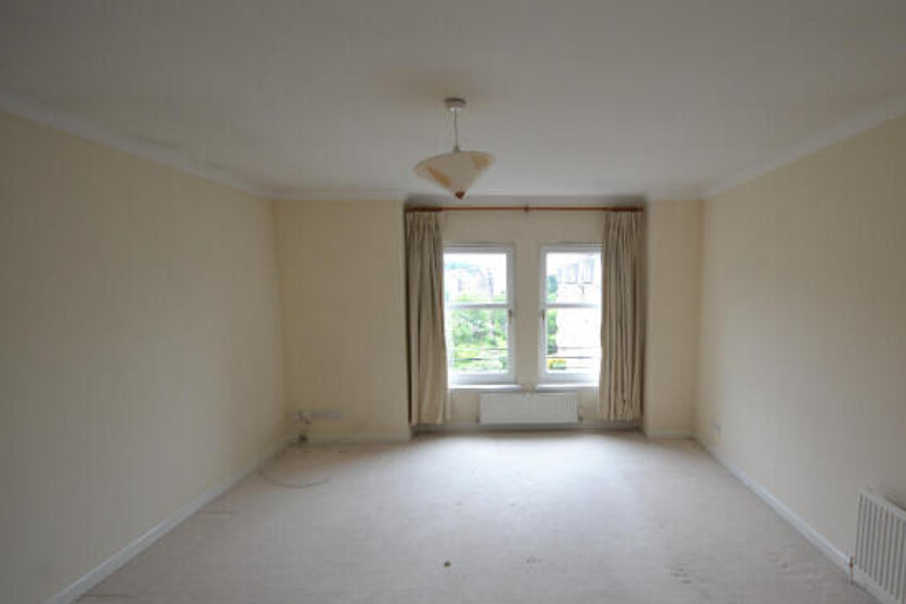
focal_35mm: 18
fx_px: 453
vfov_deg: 67.2
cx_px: 537
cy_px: 338
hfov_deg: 89.0
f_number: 5.6
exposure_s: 1/125
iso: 400
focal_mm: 10
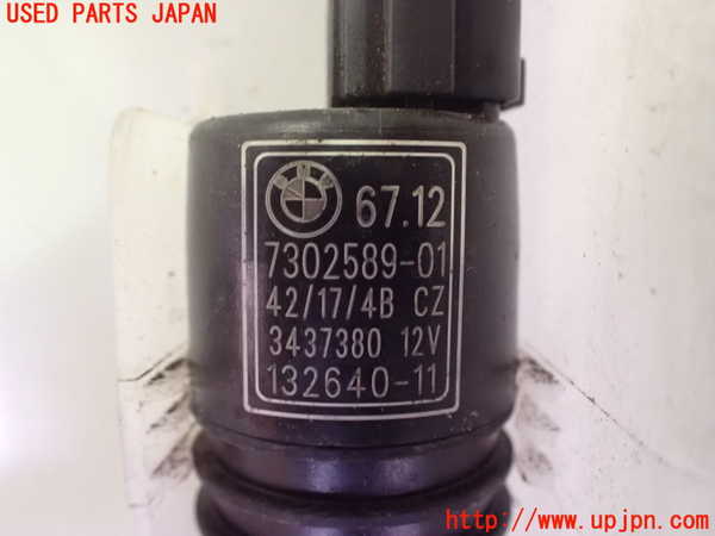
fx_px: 620
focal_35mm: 30
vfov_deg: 46.8
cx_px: 358
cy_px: 268
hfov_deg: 60.0
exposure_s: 1/20
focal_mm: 5.4
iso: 1600
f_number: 2.3
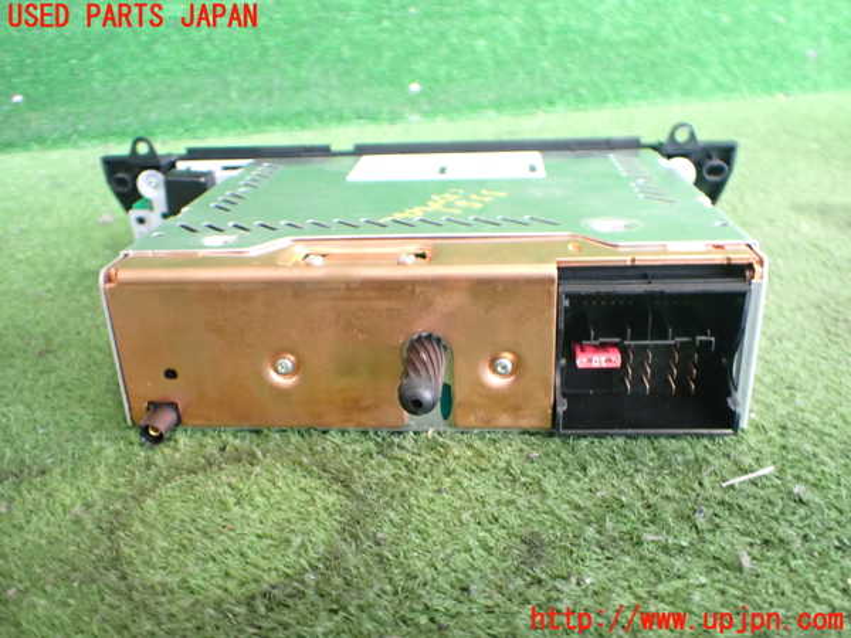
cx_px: 426
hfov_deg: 60.0
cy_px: 319
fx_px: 738
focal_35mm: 30
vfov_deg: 46.8
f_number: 2.3
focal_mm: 5.4
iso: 800
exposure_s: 1/60
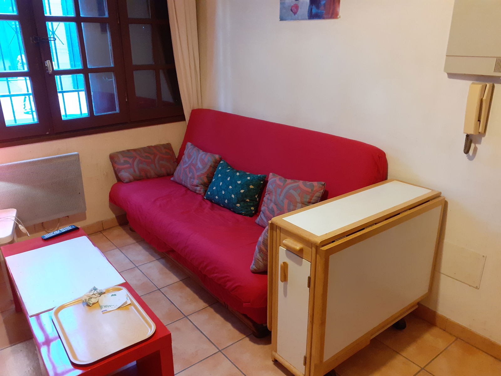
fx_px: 391
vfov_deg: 51.4
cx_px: 250
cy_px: 188
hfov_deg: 65.3
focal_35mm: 27
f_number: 1.9
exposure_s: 1/25
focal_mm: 3.6
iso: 200
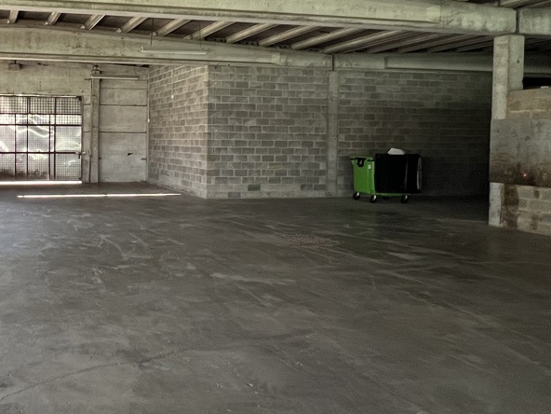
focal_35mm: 30
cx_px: 65
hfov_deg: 53.2
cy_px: 145
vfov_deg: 46.2
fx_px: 478
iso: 250
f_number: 1.8
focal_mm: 1.57
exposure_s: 1/98
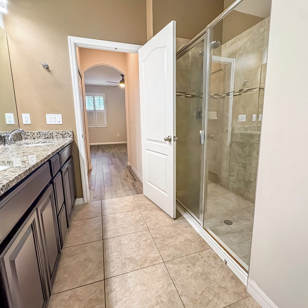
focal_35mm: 17
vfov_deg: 84.0
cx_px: 162
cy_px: 151
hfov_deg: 83.9
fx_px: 171
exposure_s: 1/60
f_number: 2.2
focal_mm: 2.22
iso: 320
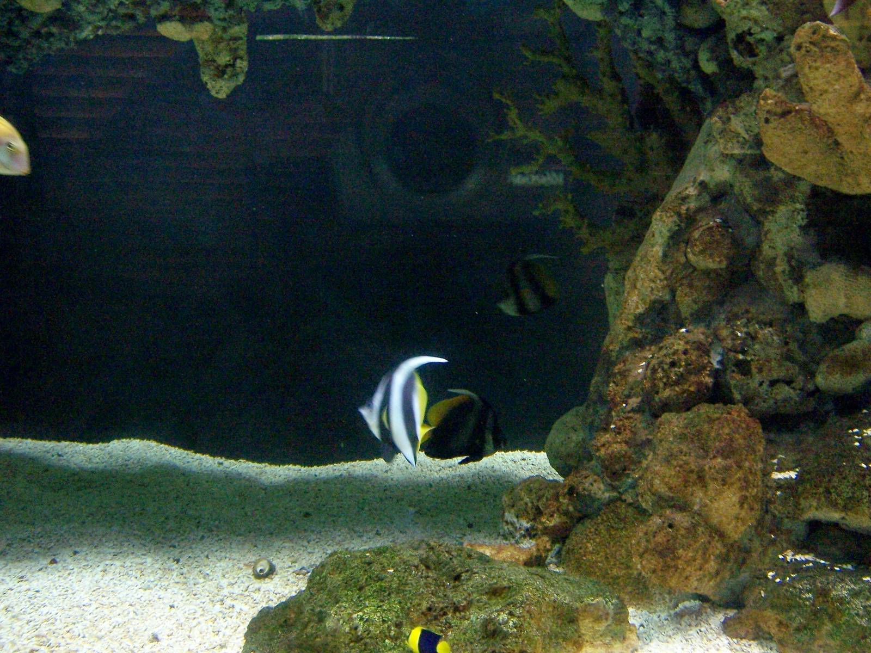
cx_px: 436
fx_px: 830
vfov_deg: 42.9
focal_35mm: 33
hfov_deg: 55.4
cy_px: 326
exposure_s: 1/30
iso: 140
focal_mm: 5.5
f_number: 3.4
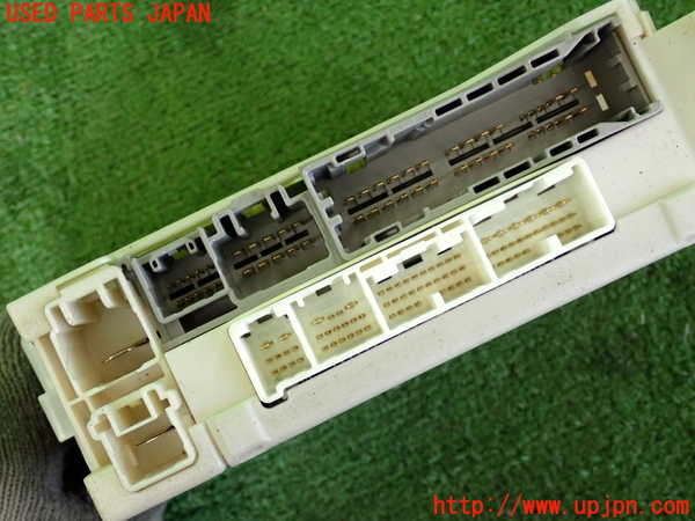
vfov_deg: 29.1
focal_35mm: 50
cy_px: 260
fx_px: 1004
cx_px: 348
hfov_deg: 38.2
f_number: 3.2
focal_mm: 9.01
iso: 500
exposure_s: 1/125
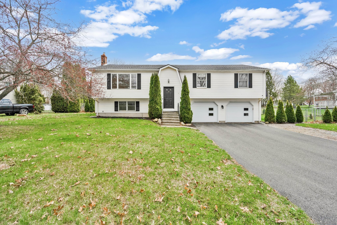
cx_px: 168
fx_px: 131
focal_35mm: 14
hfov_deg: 104.3
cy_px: 112
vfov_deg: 81.2
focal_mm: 14
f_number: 9
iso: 500
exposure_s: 1/1600
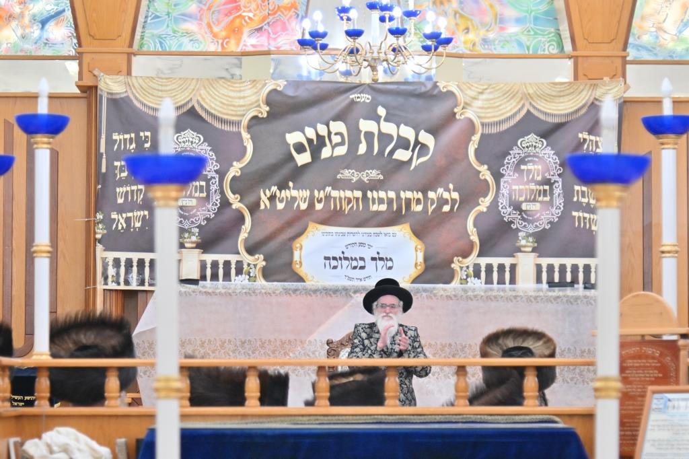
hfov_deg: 16.1
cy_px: 230
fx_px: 2430
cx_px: 344
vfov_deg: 10.8
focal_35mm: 127
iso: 1250
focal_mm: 85
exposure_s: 1/200
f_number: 4
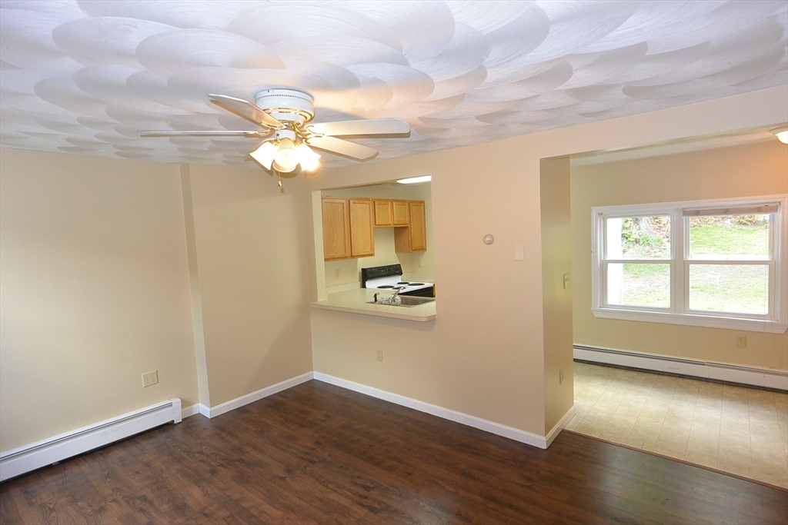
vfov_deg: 67.4
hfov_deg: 90.0
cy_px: 262
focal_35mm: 18
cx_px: 394
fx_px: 394
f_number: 3.5
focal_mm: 6.7
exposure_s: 1/60
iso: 450
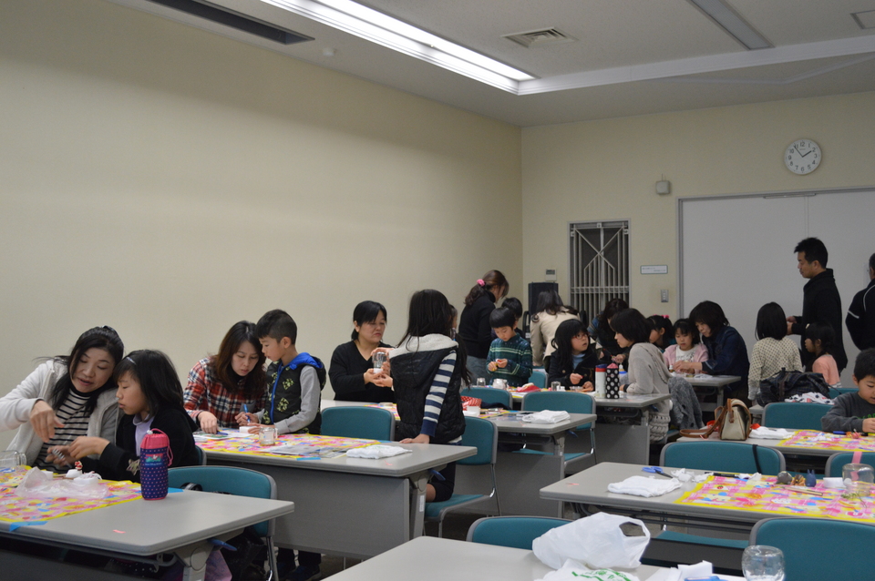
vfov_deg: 34.1
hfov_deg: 49.6
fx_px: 947
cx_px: 438
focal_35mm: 39
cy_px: 290
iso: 800
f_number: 4.2
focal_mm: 26
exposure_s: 1/50
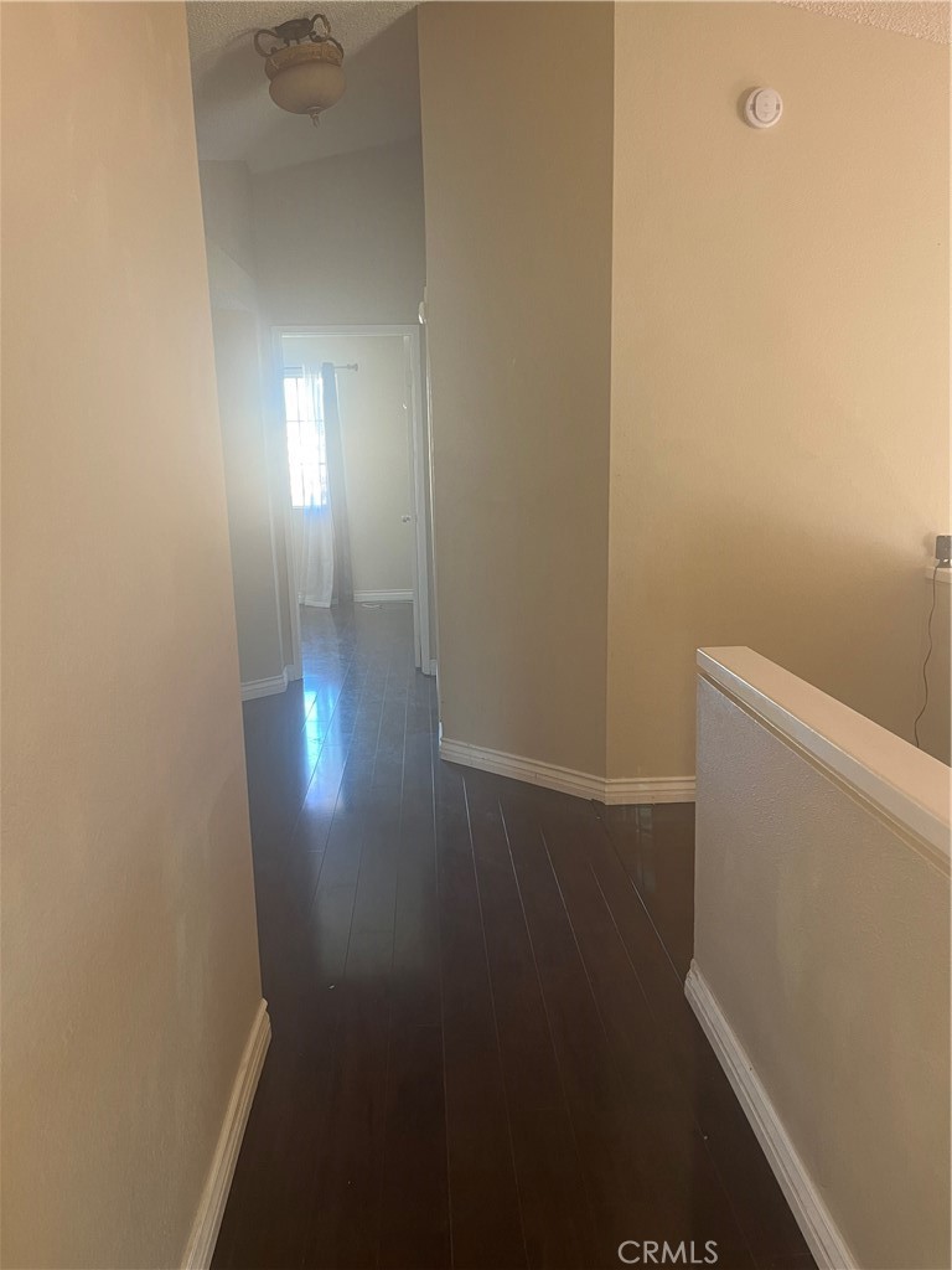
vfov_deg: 67.3
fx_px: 953
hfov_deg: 53.1
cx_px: 476
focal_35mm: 26
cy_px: 635
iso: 125
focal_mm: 5.1
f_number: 1.6
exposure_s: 1/63
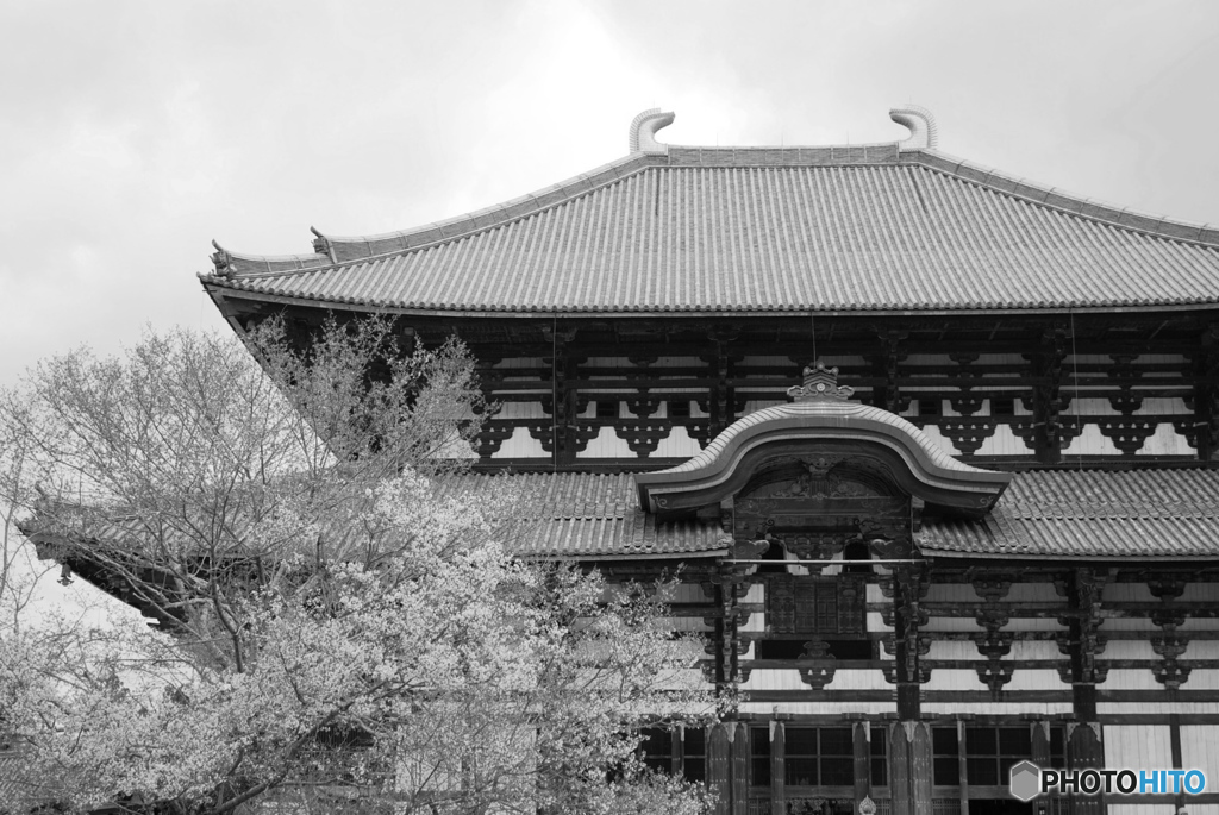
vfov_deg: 23.8
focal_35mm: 57
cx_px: 610
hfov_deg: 35.0
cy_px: 408
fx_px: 1932
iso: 100
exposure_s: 1/250
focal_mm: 38
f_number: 5
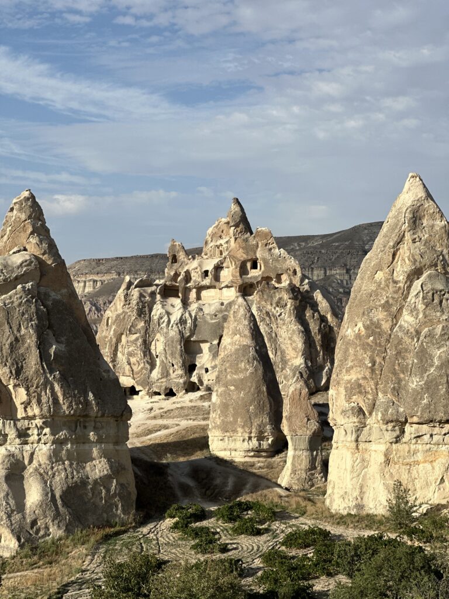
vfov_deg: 25.3
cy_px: 300
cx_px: 224
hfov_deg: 19.1
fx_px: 1332
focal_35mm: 77
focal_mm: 9
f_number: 2.8
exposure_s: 1/927
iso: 32
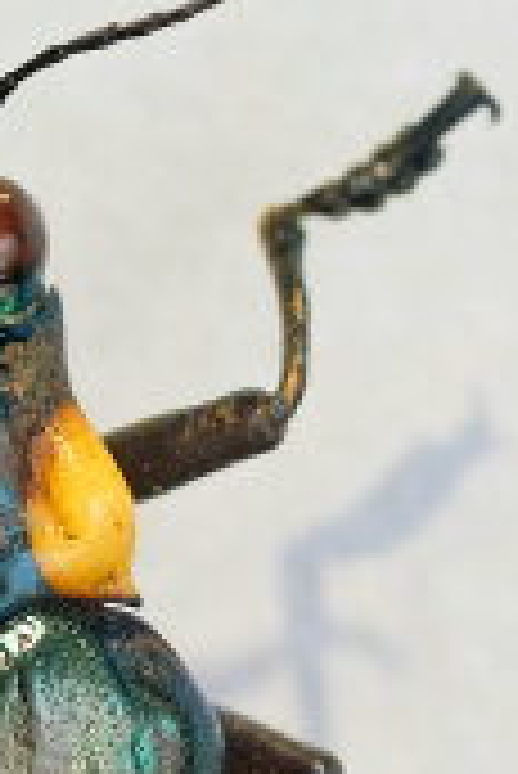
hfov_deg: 4.3
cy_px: 1112
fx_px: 6892
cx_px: -131
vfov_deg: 6.4
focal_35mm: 320
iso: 800
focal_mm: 60
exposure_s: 1/90
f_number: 4
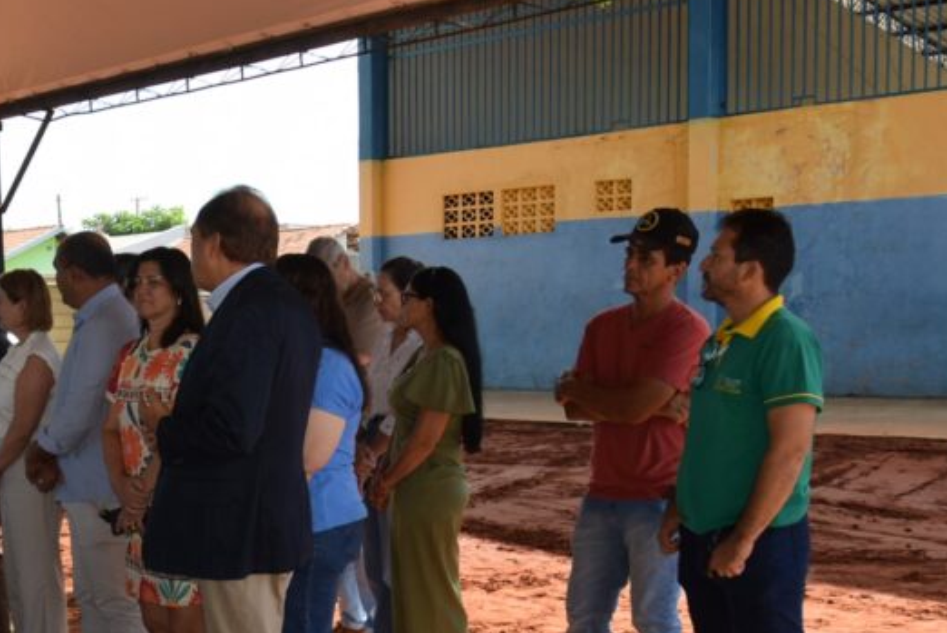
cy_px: 447
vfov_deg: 25.4
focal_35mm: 53
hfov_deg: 35.9
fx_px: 1395
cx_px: 154
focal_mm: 18
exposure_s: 1/125
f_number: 5.6
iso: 100
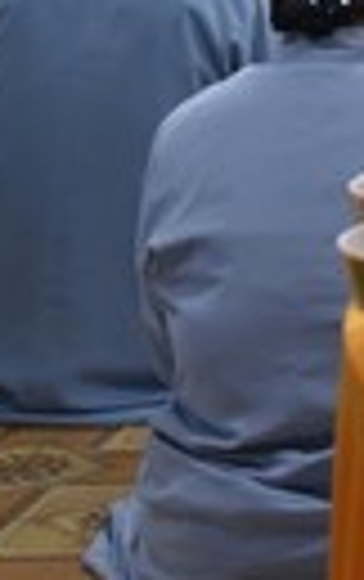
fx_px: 3892
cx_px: 1182
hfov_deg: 5.0
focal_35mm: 246
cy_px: -297
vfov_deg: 8.3
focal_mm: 48
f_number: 4
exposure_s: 1/60
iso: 640
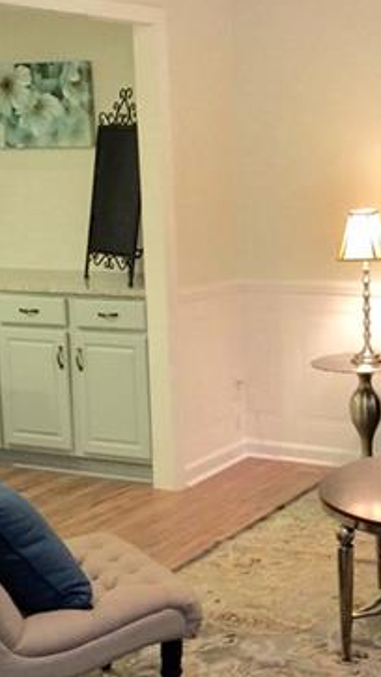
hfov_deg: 17.8
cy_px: 350
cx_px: 327
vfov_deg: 31.4
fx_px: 1202
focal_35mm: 67
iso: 100
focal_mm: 4.15
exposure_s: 1/15
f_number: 2.2
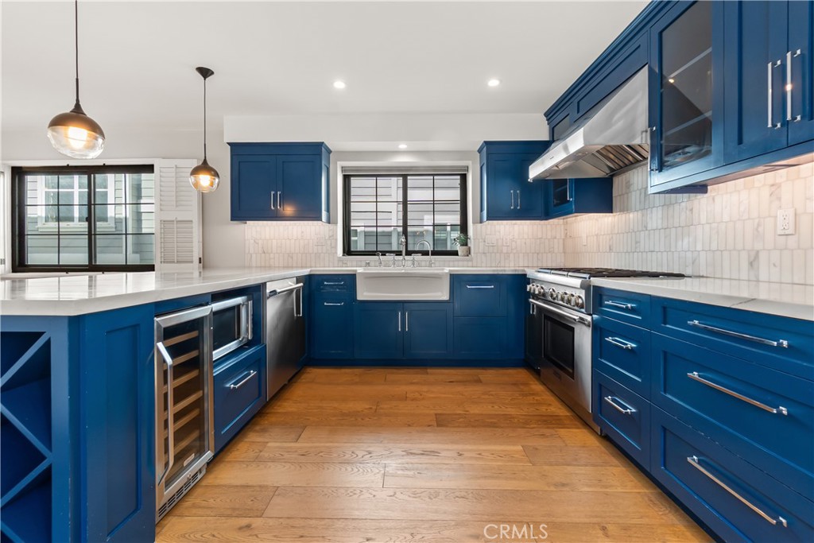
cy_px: 272
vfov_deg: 77.3
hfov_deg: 100.4
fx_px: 339
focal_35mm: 15
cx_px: 407
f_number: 8
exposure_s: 1/10
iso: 400
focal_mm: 10
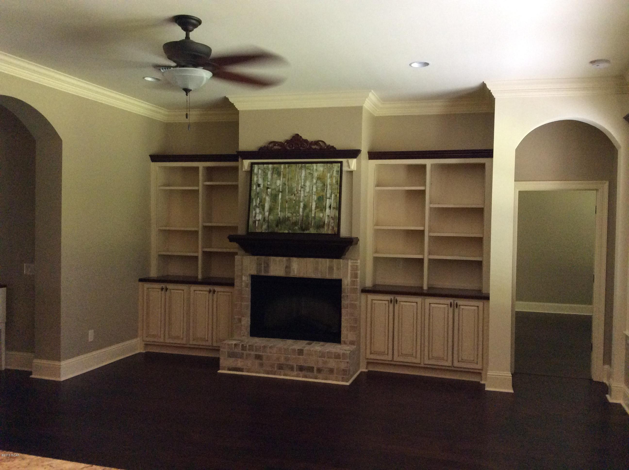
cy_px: 235
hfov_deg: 56.9
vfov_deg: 44.1
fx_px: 581
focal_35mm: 32
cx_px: 314
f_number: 2.4
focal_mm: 3.3
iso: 250
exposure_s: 1/24
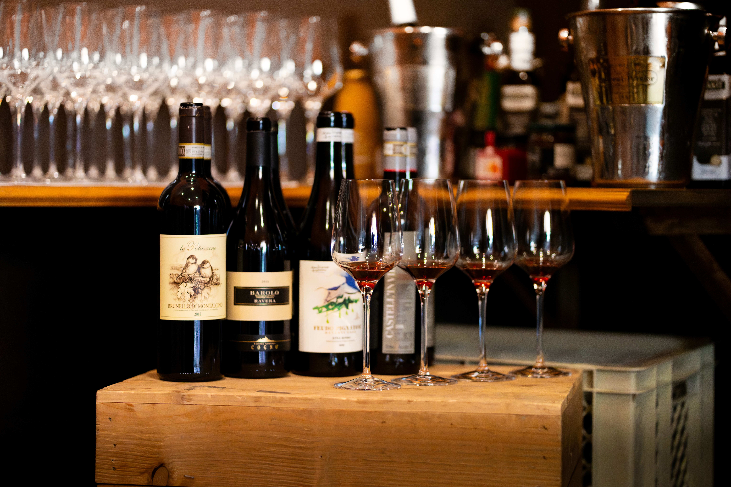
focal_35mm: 85
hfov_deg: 23.9
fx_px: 1726
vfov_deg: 16.1
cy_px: 244
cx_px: 366
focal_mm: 85
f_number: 1.8
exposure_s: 1/640
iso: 10000
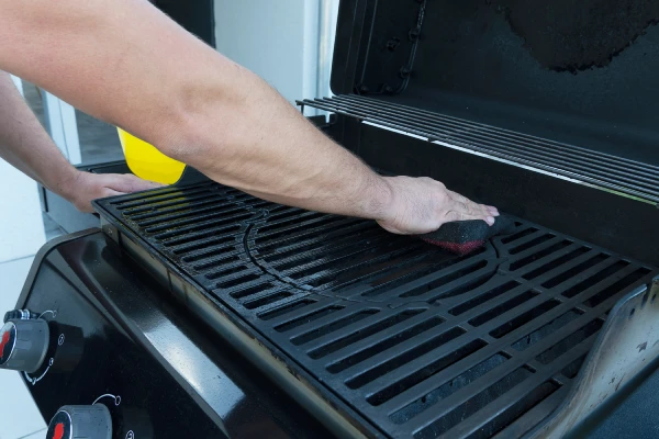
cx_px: 330
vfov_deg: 43.6
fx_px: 549
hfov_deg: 61.9
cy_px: 220
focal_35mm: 30
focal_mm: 20
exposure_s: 1/25
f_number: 6.3
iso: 100
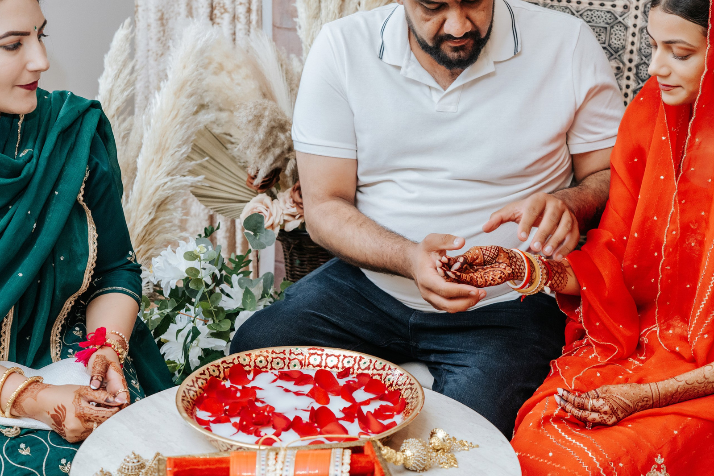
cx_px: 374
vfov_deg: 24.2
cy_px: 225
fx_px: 1111
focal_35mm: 56
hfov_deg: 35.6
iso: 1250
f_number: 3.5
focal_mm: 35
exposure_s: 1/200
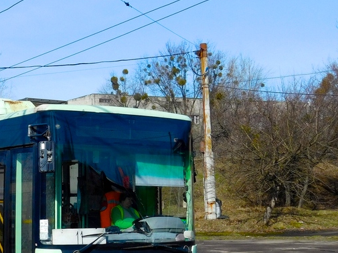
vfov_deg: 20.2
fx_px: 713
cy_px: 152
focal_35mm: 73
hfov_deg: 25.8
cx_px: 31
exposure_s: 1/400
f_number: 7
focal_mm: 6.3
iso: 125
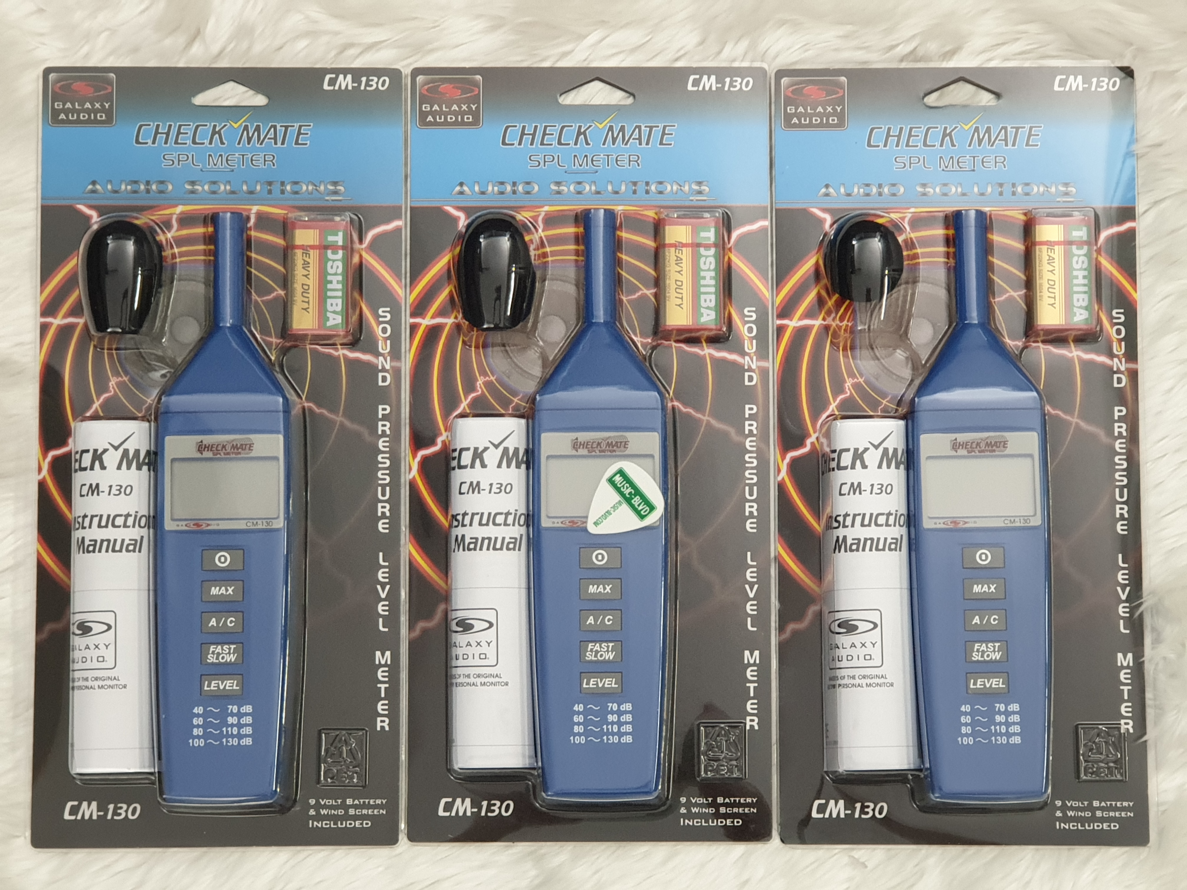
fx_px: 1783
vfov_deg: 28.0
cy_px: 445
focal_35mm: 52
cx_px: 594
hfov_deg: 36.8
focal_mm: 6
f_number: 2.4
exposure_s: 1/25
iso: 200
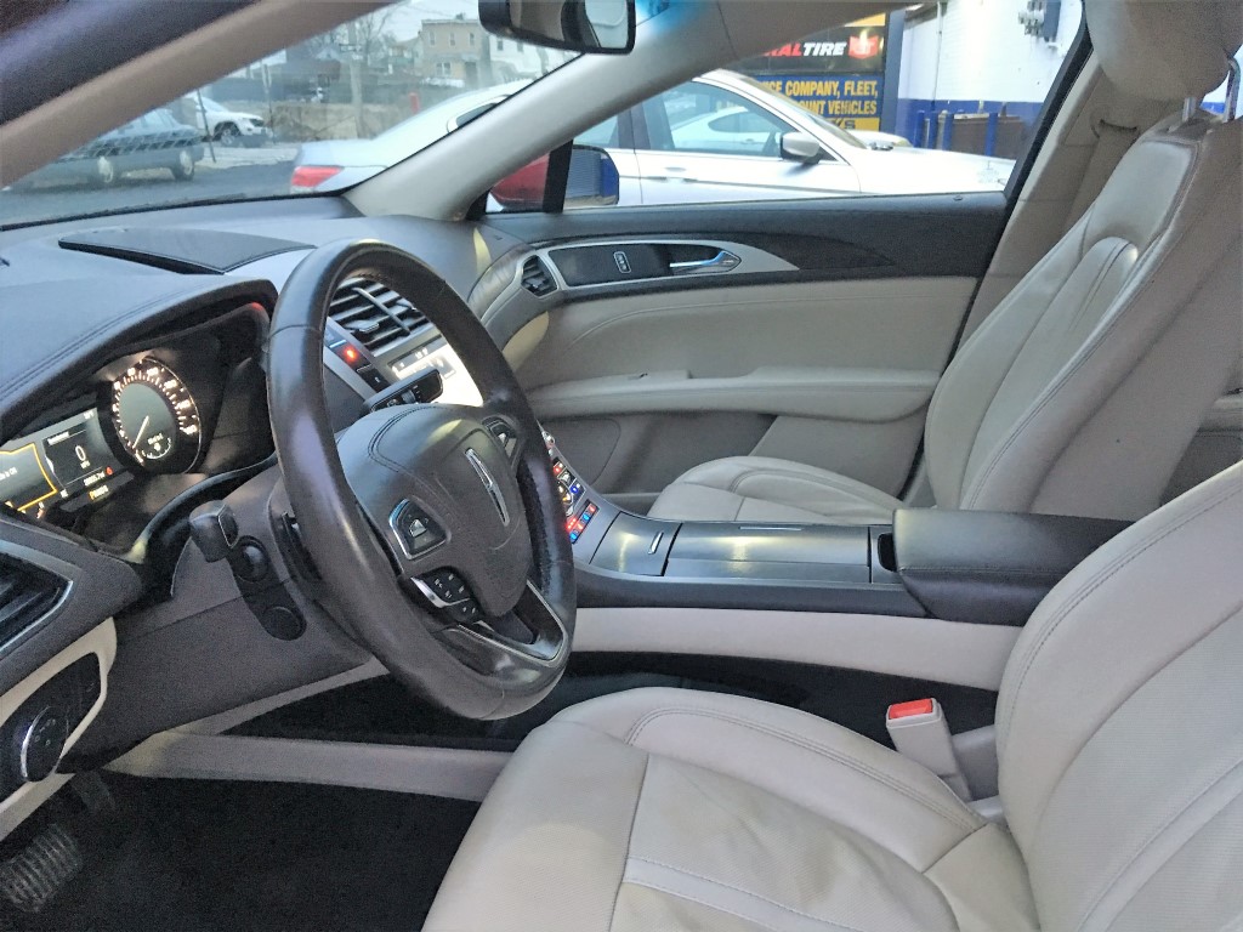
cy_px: 466
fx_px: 1041
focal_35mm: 29
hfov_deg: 61.7
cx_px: 622
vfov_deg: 48.2
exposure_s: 1/15
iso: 200
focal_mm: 4.15
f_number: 2.2
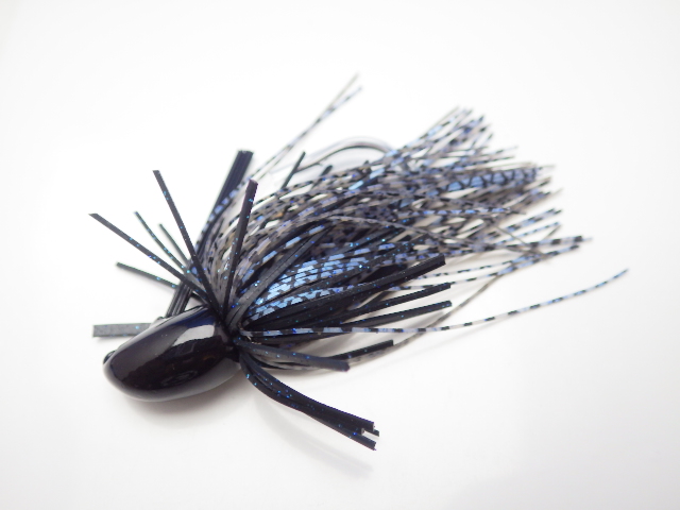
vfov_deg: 45.4
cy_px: 255
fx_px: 609
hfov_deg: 58.4
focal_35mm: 31
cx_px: 340
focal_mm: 5.5
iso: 250
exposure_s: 1/45
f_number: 2.3
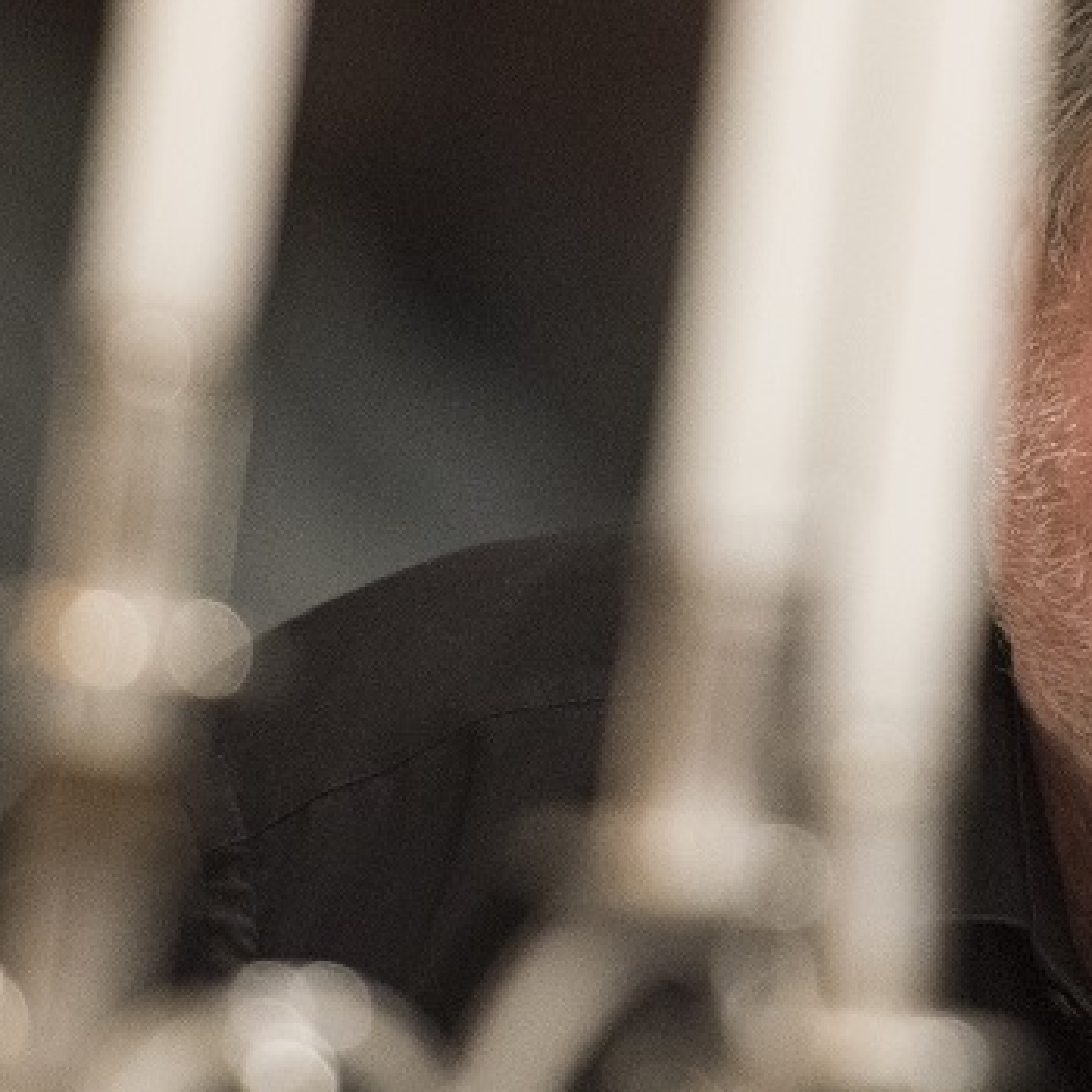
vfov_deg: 2.5
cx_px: 1020
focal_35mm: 715
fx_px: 25519
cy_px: 105
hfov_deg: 2.5
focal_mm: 200
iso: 1250
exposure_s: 1/125
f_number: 2.8
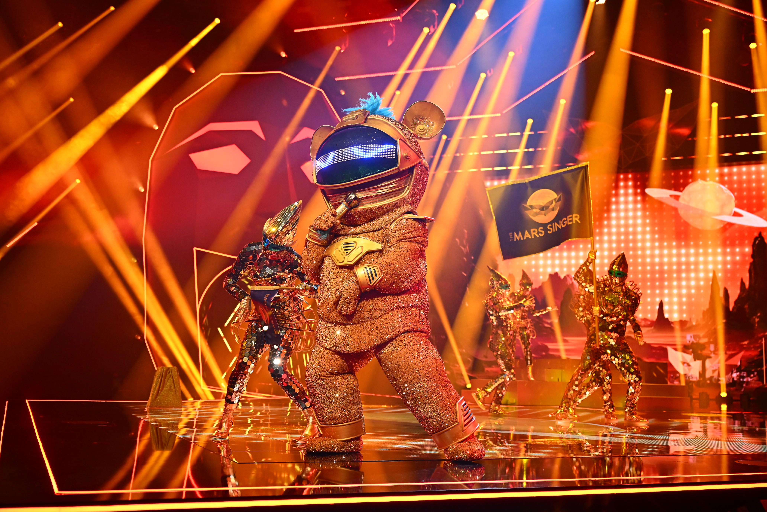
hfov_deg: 49.6
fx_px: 831
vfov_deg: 34.2
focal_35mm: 39
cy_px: 256
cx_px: 384
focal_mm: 39
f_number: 2.8
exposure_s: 1/400
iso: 2000
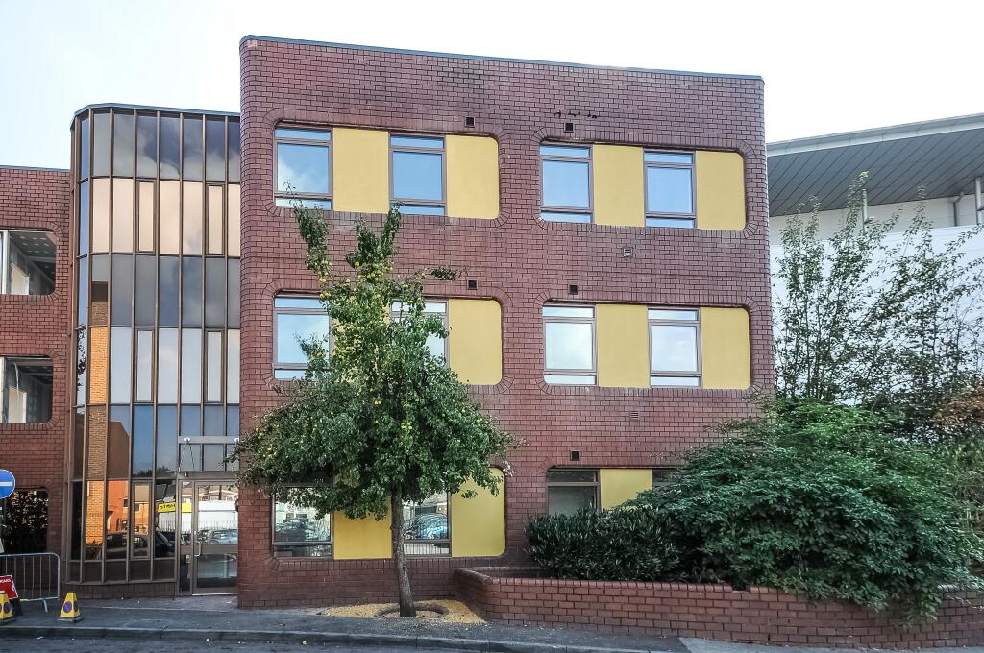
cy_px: 326
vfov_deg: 67.2
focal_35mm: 18
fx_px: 491
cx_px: 492
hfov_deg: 90.1
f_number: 7.1
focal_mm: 12
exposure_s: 1/160
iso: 200
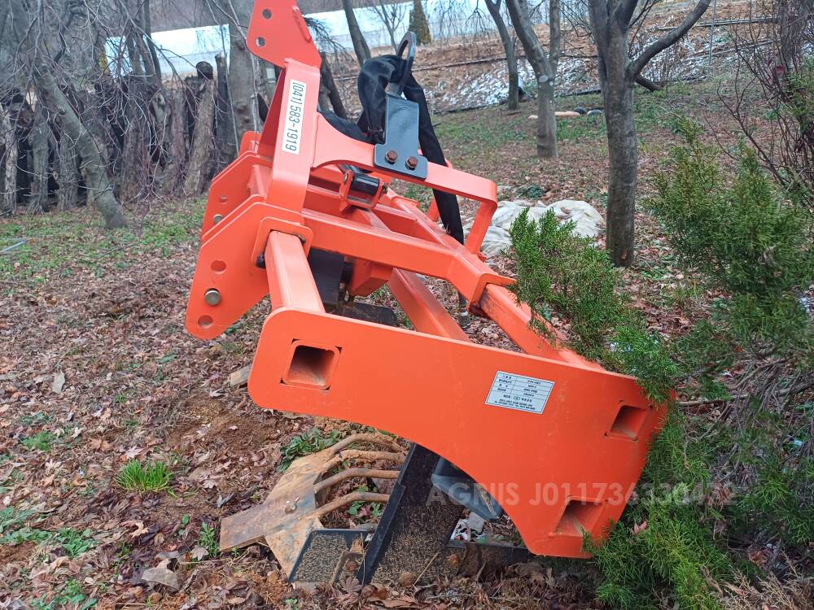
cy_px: 305
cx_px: 407
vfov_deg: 54.9
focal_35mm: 25
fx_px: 588
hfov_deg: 69.4
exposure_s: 1/60
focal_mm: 4.65
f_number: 1.8
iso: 250
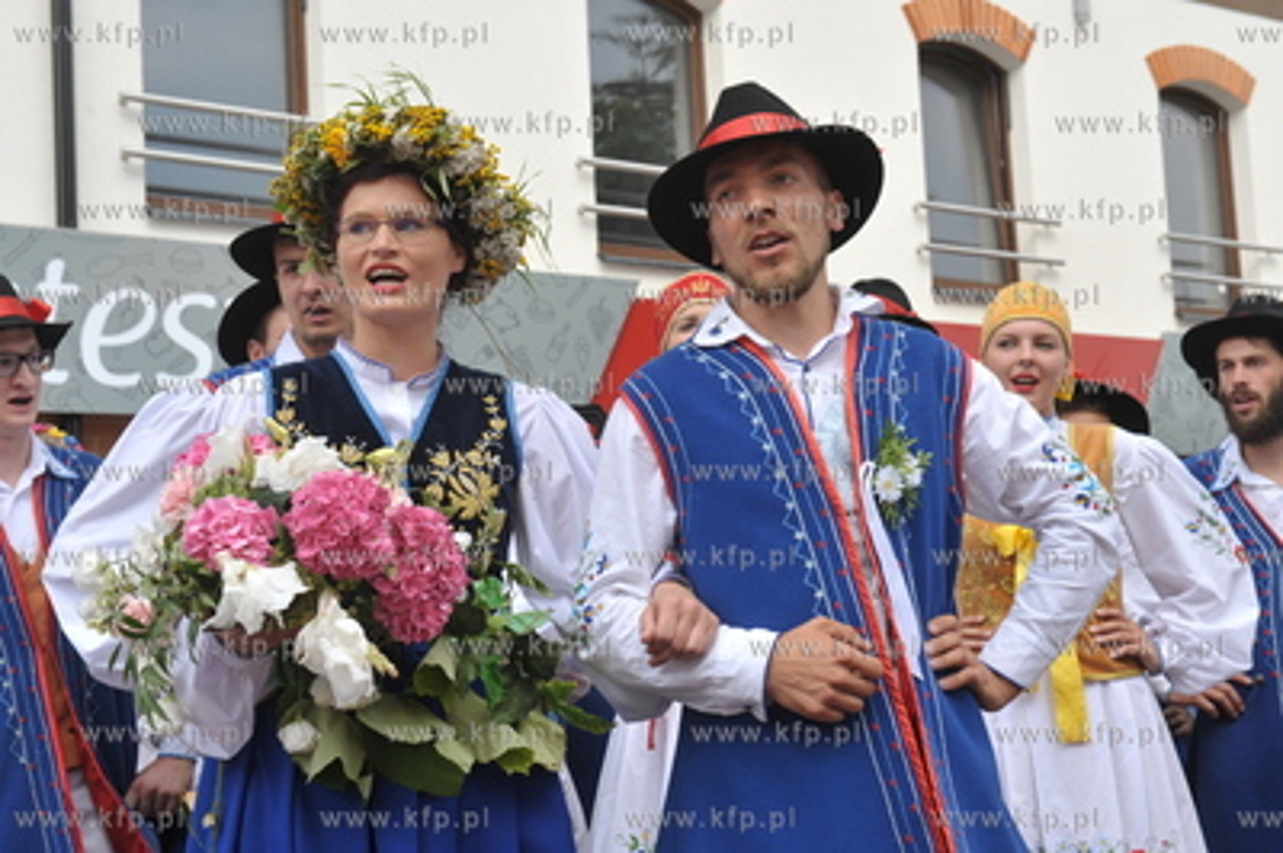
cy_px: 426
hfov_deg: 33.4
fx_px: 2137
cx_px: 642
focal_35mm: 60
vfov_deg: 22.6
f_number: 9
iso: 400
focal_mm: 60
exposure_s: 1/200
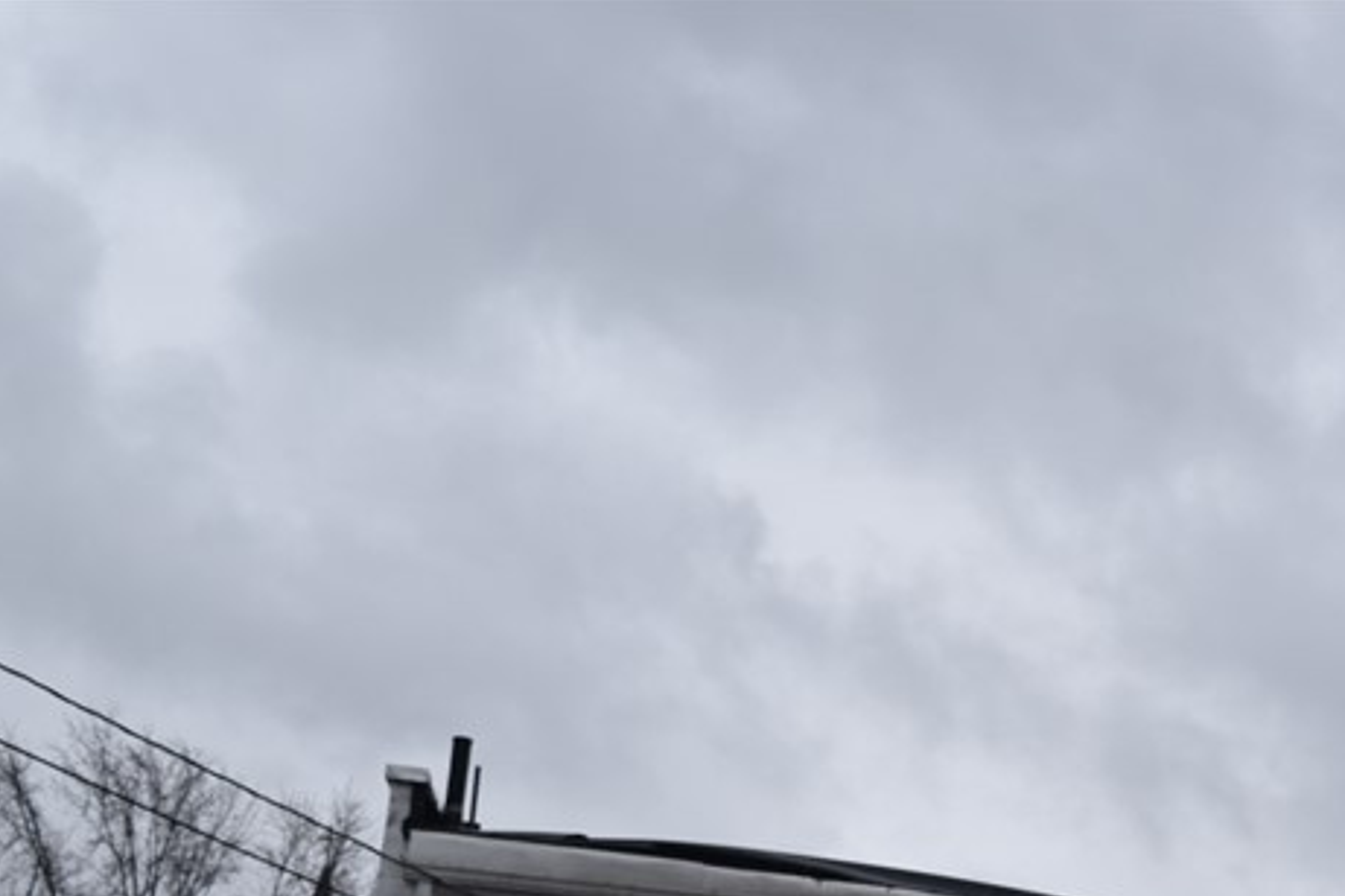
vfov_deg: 13.5
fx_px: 3697
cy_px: 1051
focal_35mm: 99
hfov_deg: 19.8
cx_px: 1424
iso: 100
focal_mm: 28
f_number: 6.3
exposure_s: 1/160
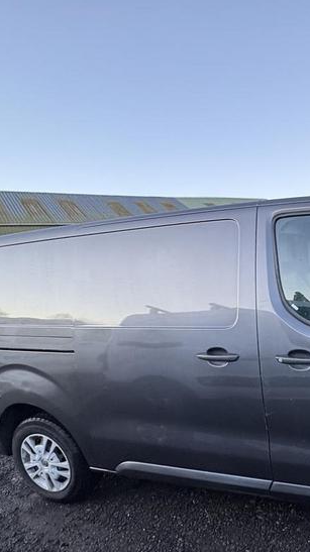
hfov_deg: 40.6
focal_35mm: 25
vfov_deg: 73.2
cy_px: 334
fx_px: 366
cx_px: 305
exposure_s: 1/99
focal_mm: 2.22
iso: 200
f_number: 2.2
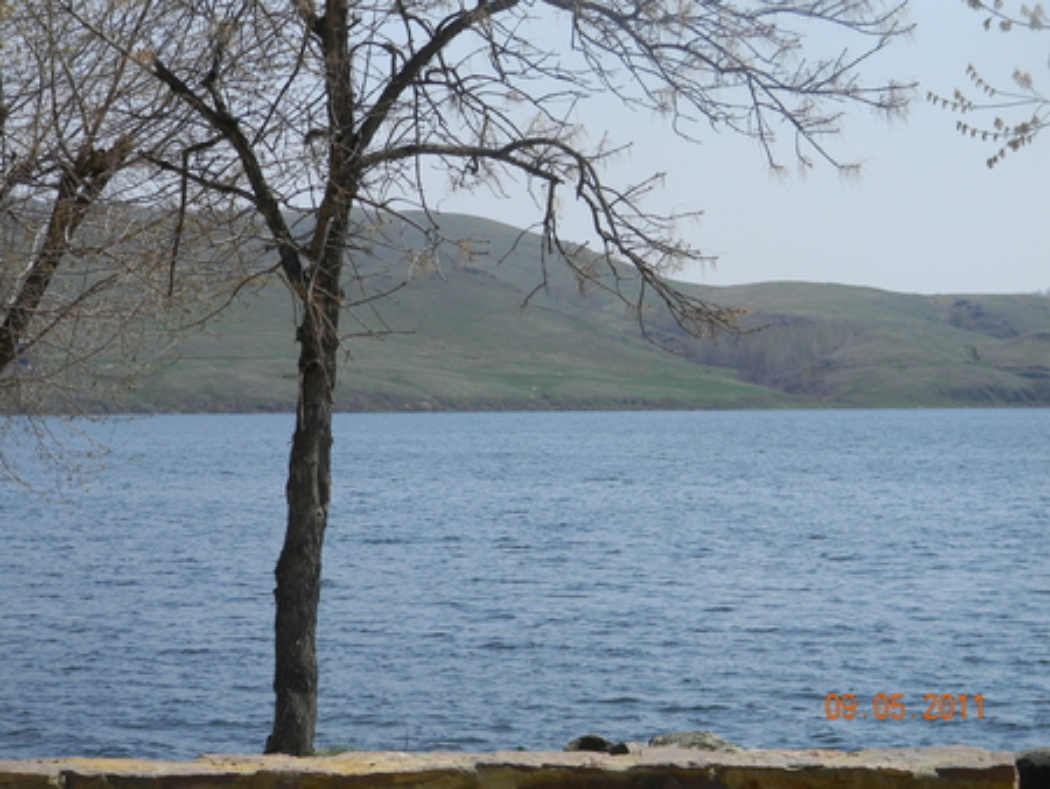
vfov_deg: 14.1
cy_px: 394
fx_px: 3187
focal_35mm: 105
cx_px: 525
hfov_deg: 18.7
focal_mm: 19
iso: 80
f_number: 4.7
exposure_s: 1/667
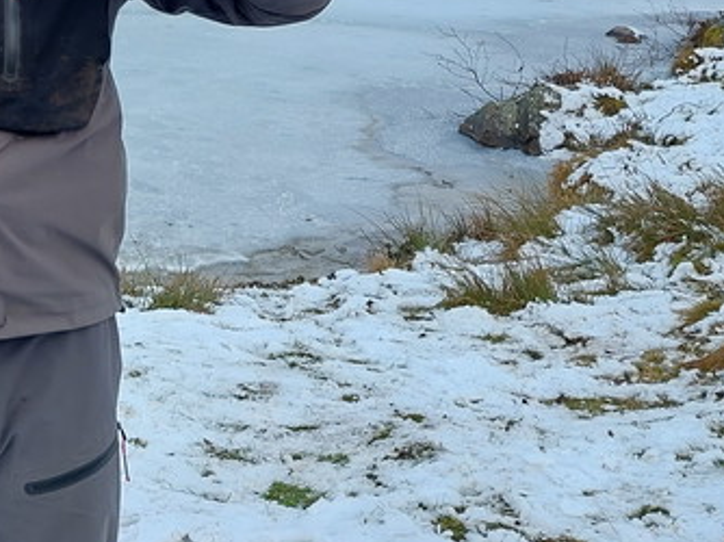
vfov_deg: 20.1
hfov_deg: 26.6
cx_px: -9
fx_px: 1442
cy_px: -85
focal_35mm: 69
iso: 25
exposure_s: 1/134
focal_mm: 5.23
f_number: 1.8
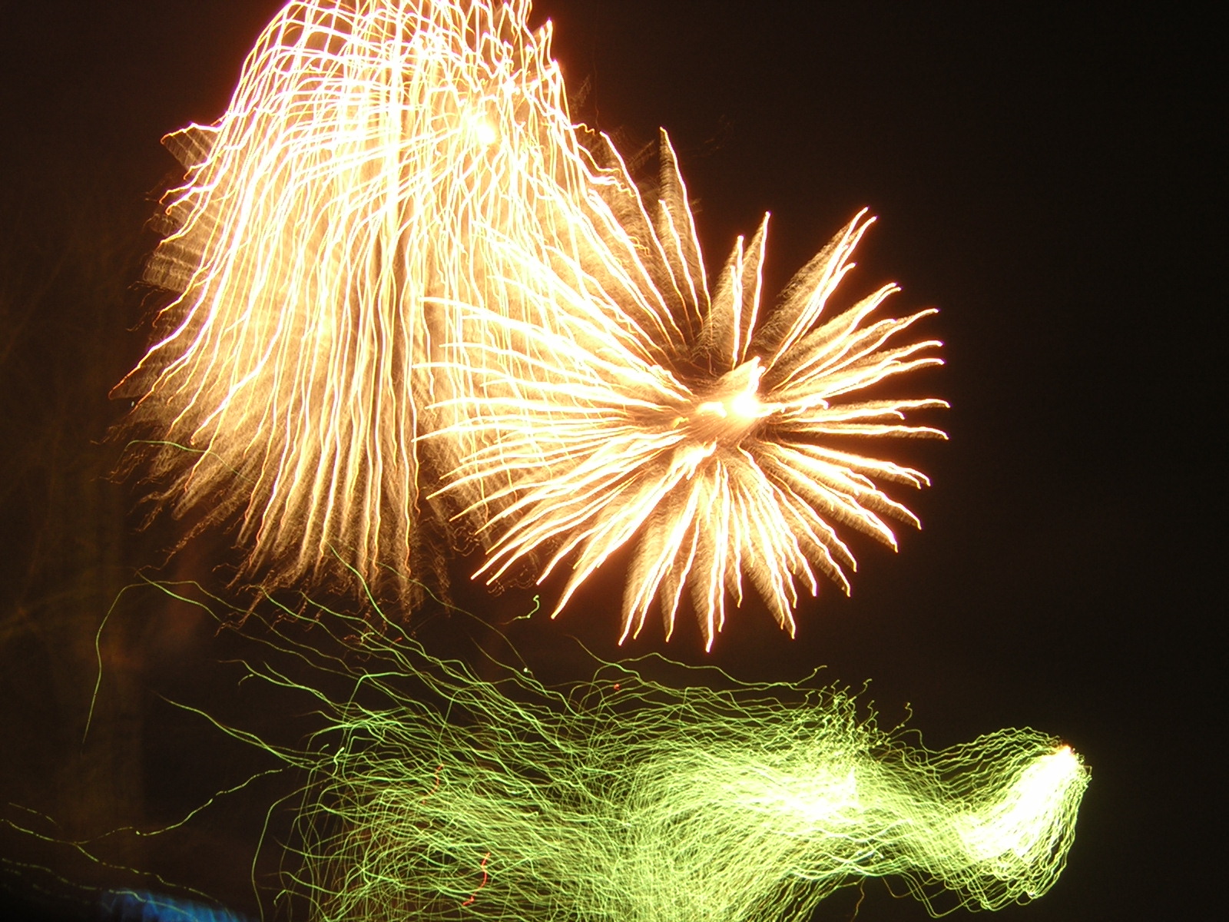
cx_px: 614
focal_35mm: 36
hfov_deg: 51.4
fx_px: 1278
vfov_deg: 39.7
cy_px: 461
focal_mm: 4.7
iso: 100
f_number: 5.2
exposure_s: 4
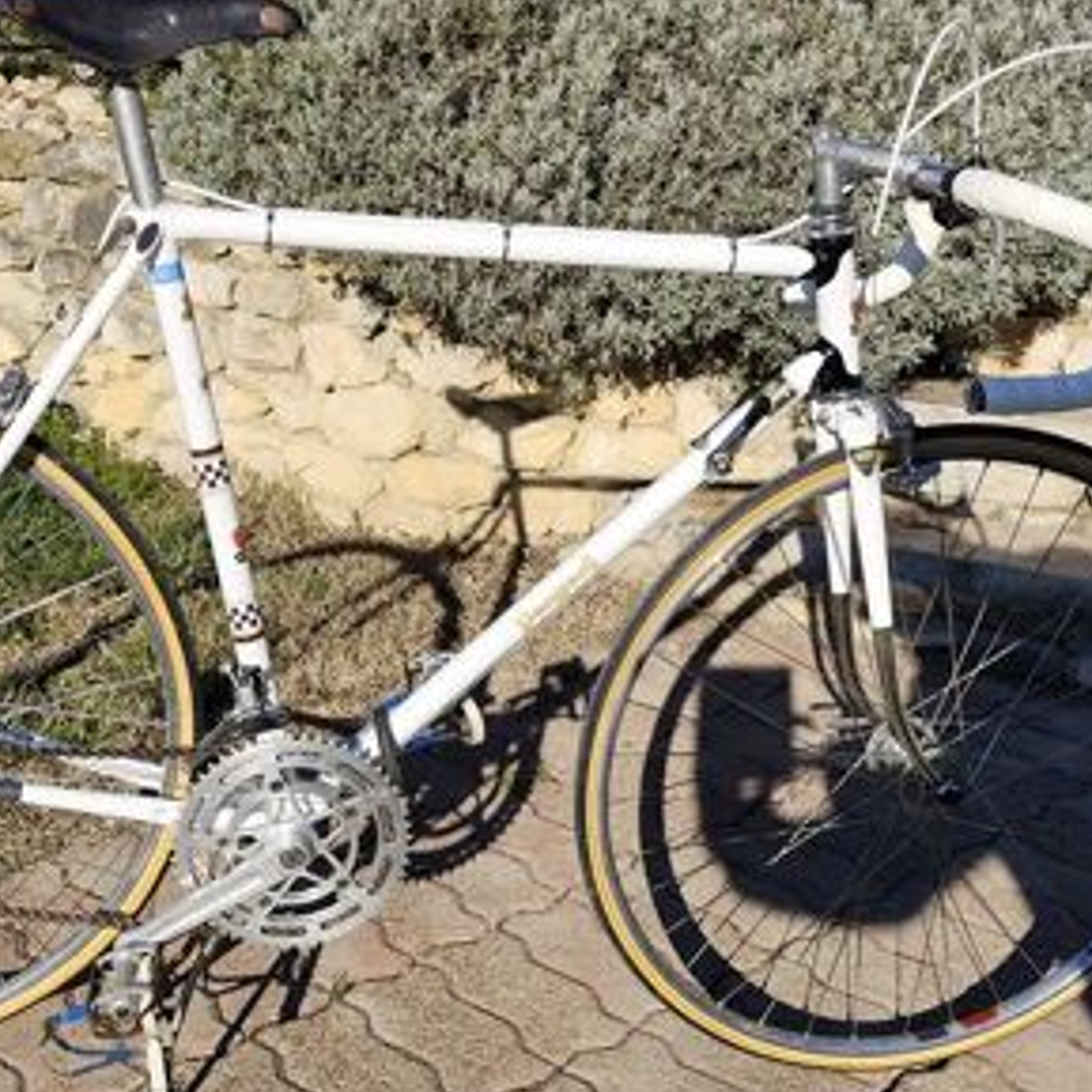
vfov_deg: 37.5
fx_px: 1606
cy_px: 518
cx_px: 385
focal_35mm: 45
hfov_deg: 37.2
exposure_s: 1/1486
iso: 50
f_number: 1.65
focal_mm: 6.14
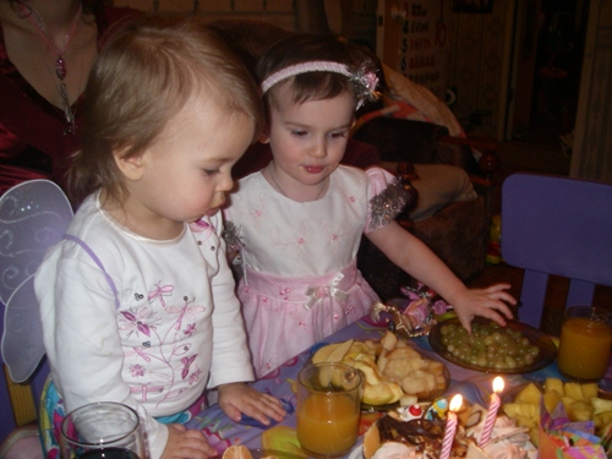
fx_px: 672
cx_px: 306
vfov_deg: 37.7
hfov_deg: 49.0
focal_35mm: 38
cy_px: 230
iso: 200
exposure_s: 1/40
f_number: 3.3
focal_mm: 6.3
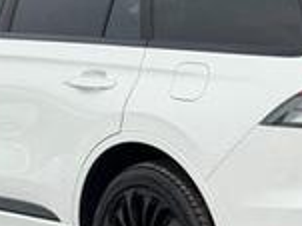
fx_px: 1395
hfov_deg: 12.3
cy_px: 116
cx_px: 226
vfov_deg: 9.3
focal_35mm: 160
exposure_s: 1/4098
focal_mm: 6.76
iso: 64
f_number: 1.78
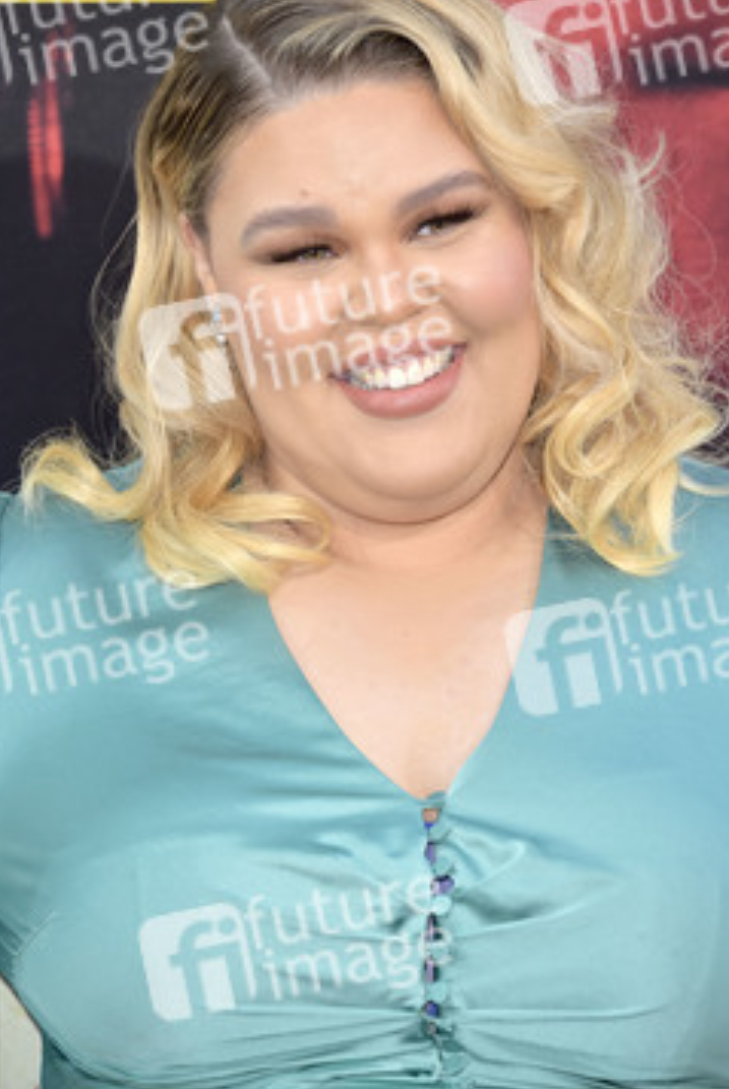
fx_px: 7117
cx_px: 386
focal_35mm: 235
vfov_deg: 8.7
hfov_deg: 5.9
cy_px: 491
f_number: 7.1
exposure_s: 1/250
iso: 320
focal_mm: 210
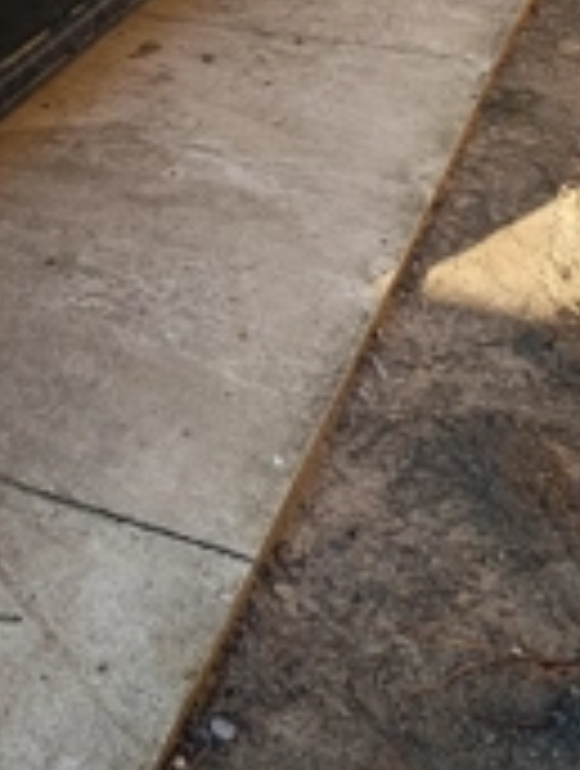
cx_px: -31
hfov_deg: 24.7
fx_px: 1246
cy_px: 63
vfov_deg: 32.4
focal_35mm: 56
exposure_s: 1/310
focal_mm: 5.59
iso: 52
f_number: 1.88
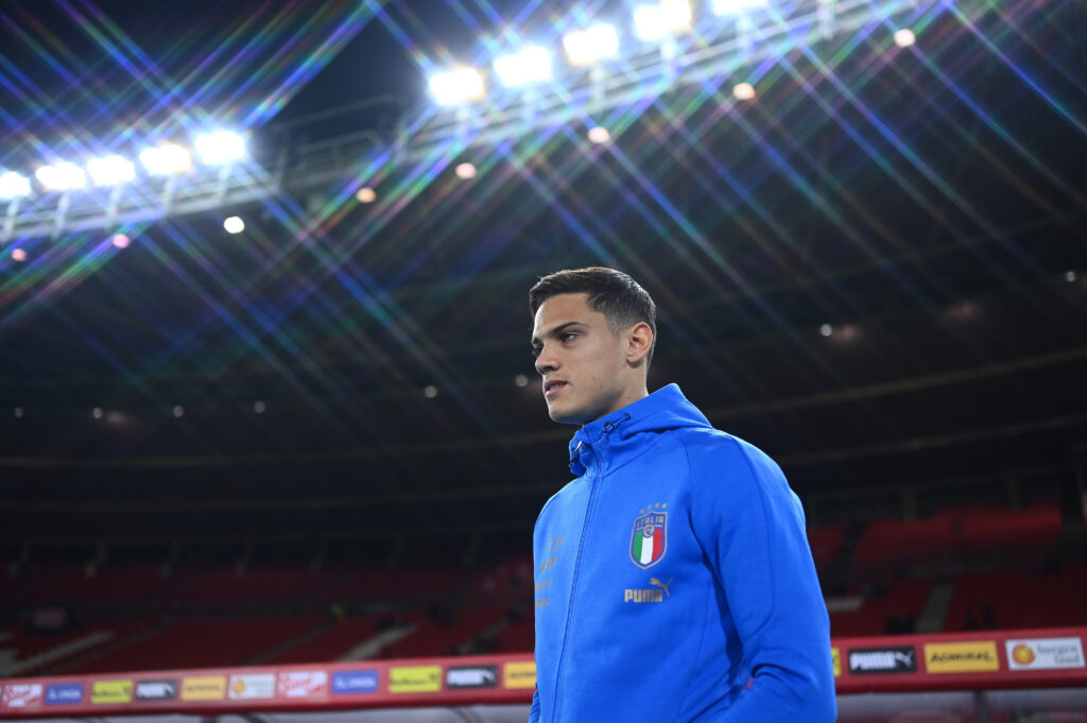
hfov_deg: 54.5
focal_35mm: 35
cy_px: 362
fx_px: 1056
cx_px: 544
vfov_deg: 37.8
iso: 1000
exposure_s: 1/2000
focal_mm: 35
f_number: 1.8
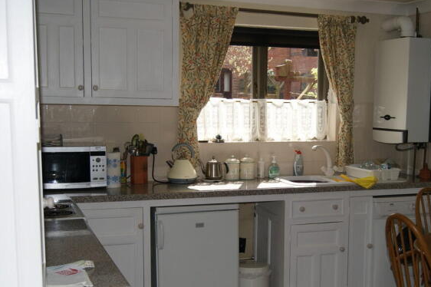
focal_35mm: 49
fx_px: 586
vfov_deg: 27.5
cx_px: 250
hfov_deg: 40.3
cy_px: 160
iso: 100
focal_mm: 28
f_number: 5.6
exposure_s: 1/160
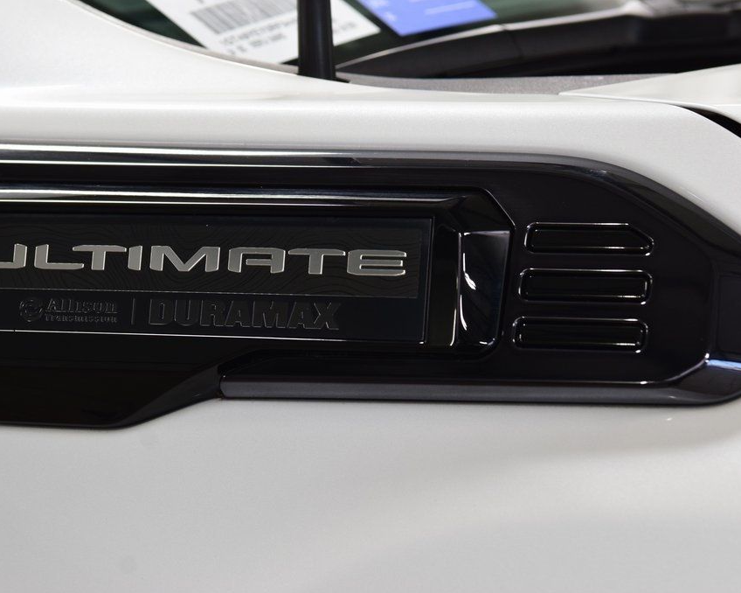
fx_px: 2609
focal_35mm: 119
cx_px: 318
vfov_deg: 13.0
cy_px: 298
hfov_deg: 16.2
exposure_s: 1/30
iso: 720
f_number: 7.1
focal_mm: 70
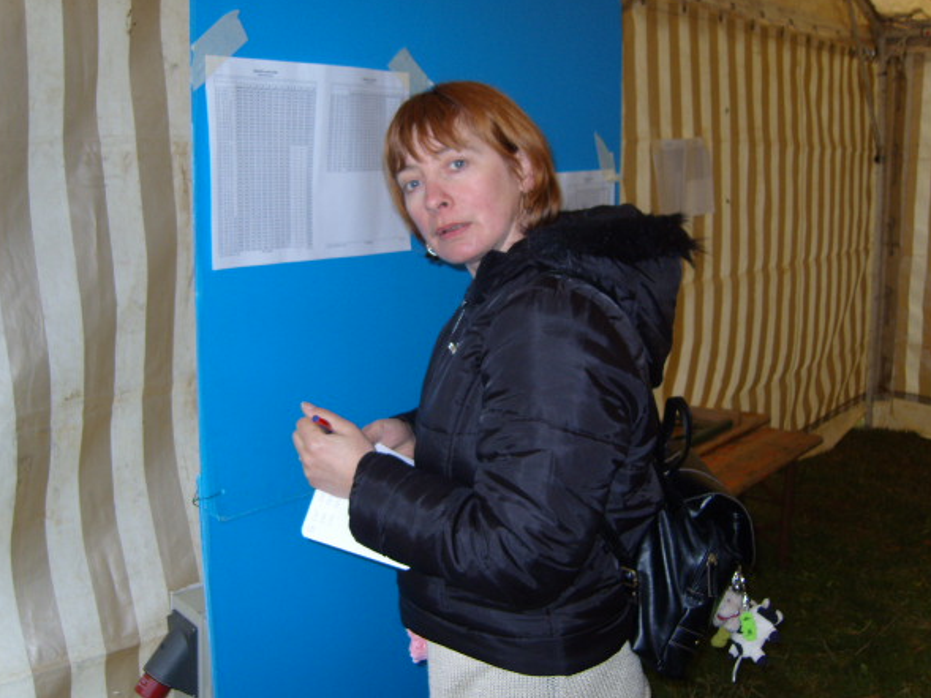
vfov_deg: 37.7
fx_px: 1022
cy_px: 332
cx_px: 465
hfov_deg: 49.0
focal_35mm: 38
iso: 100
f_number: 2.8
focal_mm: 7.4
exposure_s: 1/30
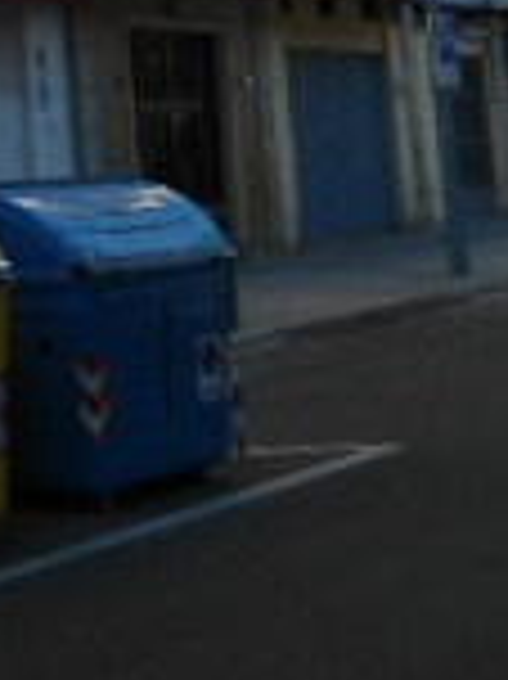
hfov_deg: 12.9
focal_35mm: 110
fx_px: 2155
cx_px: -193
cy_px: -320
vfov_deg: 16.4
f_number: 2.8
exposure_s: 1/400
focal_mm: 4.7
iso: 80
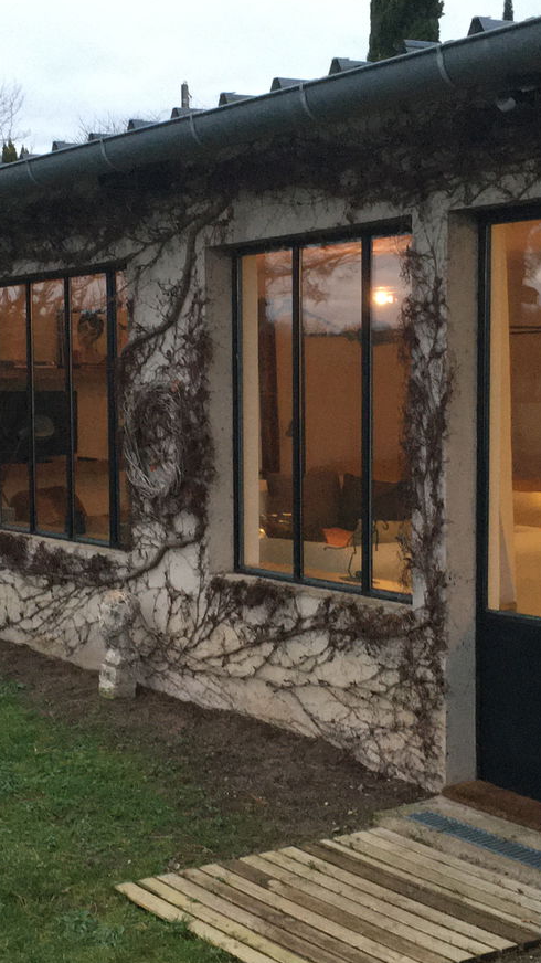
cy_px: 507
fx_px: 1480
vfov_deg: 36.0
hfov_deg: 20.7
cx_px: 221
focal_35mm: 58
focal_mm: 4.15
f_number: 2.2
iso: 250
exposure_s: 1/33
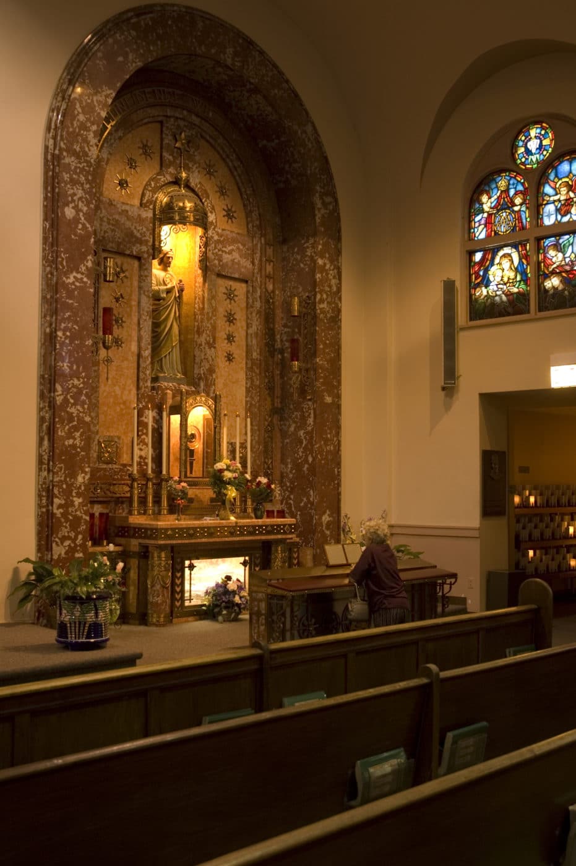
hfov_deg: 33.0
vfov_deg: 48.0
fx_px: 974
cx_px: 288
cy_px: 433
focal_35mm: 40
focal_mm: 27
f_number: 3.8
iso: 200
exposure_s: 1/8
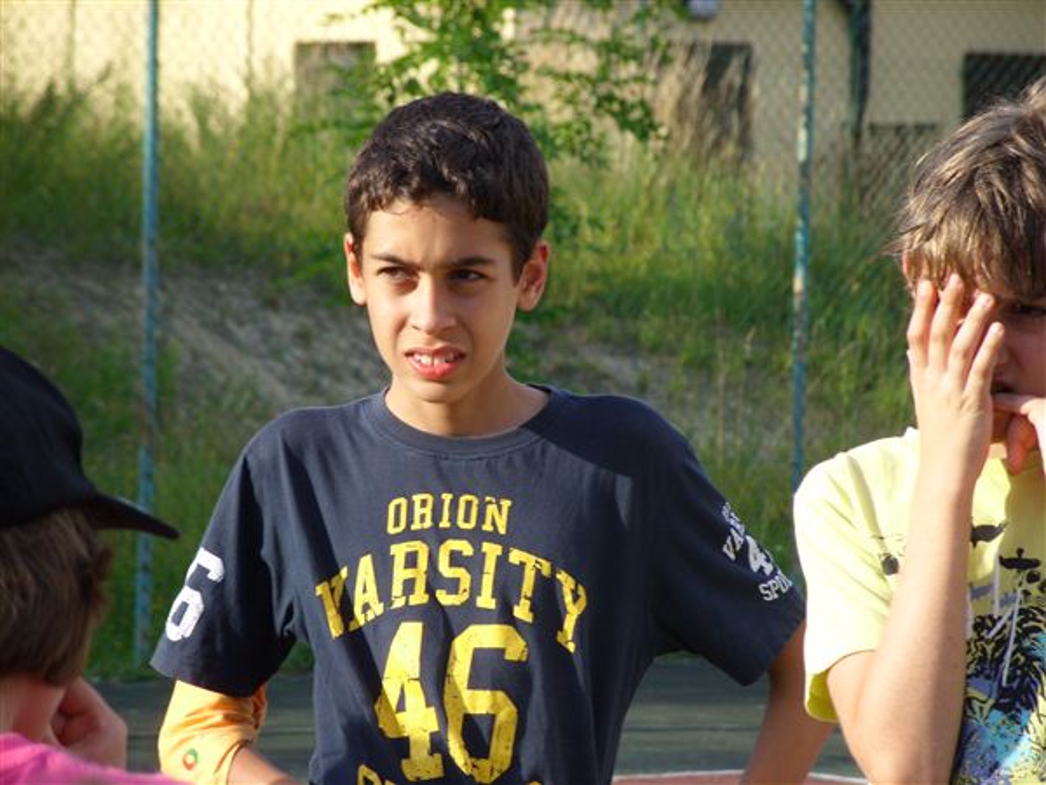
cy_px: 392
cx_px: 523
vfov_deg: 7.8
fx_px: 5741
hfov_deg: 10.4
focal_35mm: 190
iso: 50
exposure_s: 1/209
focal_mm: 39
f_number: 4.5
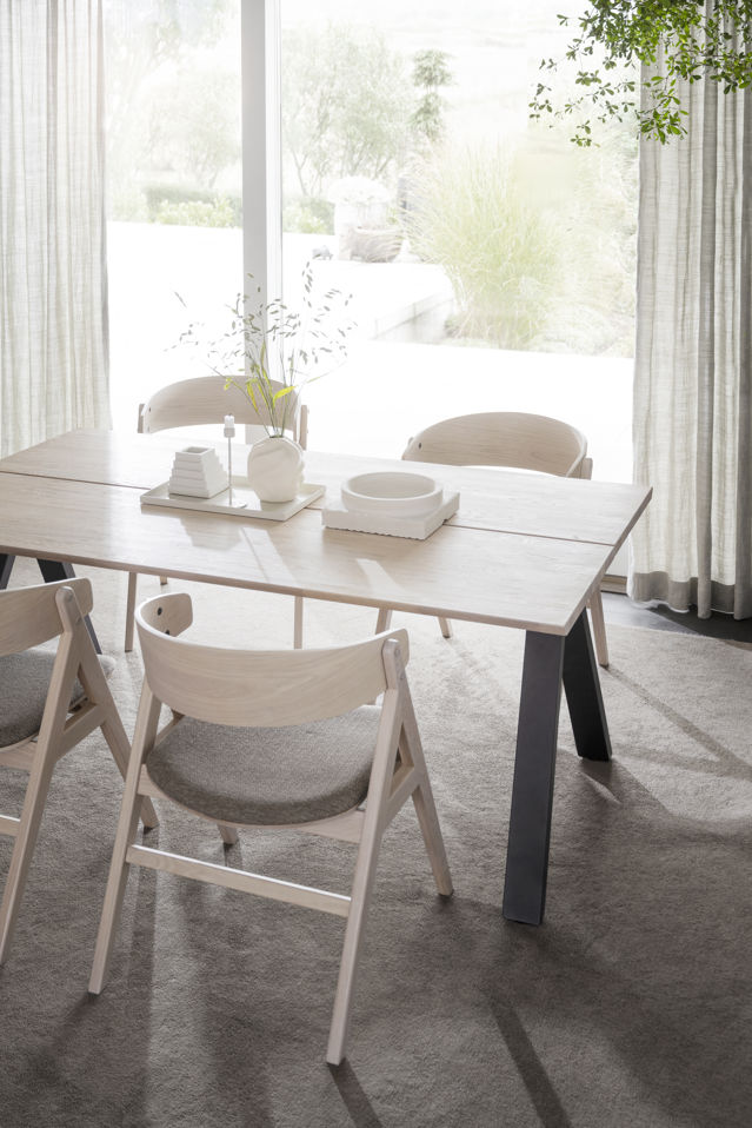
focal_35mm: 41
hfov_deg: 32.6
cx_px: 376
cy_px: 564
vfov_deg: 47.4
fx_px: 1284
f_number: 5
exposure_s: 1/5
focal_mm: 41
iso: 125
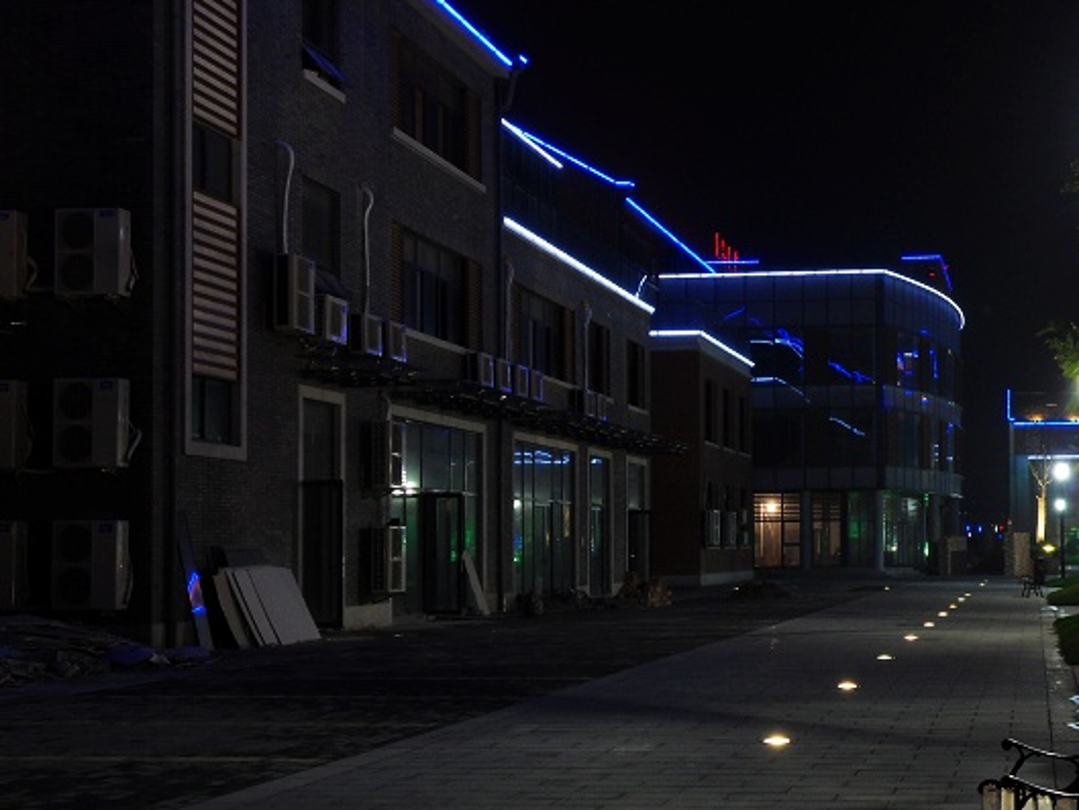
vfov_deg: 21.6
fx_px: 2120
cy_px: 490
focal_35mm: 68
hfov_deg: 28.2
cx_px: 800
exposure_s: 1/1.43
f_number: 4.2
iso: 80
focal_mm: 7.9
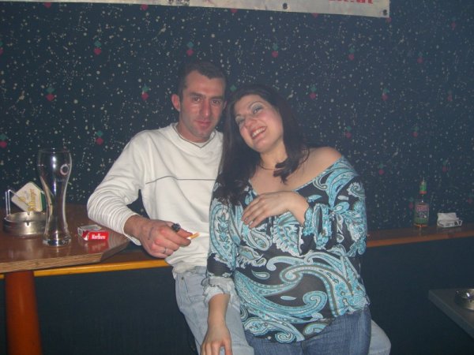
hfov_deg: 49.0
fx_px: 520
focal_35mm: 38
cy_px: 178
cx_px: 237
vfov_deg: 37.7
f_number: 2.8
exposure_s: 1/60
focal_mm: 7.9
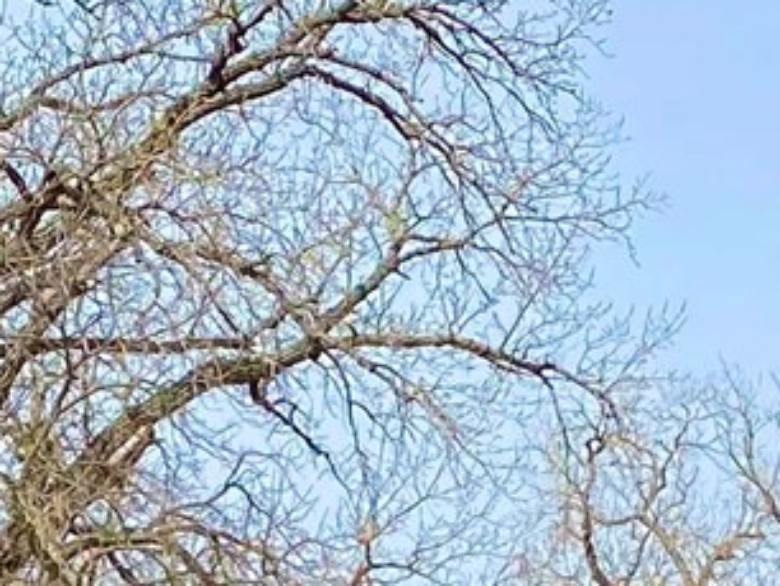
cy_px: 1506
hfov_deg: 11.3
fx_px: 3924
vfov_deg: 7.8
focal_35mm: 174
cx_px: 704
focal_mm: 4.25
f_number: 1.8
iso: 32
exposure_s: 1/2028
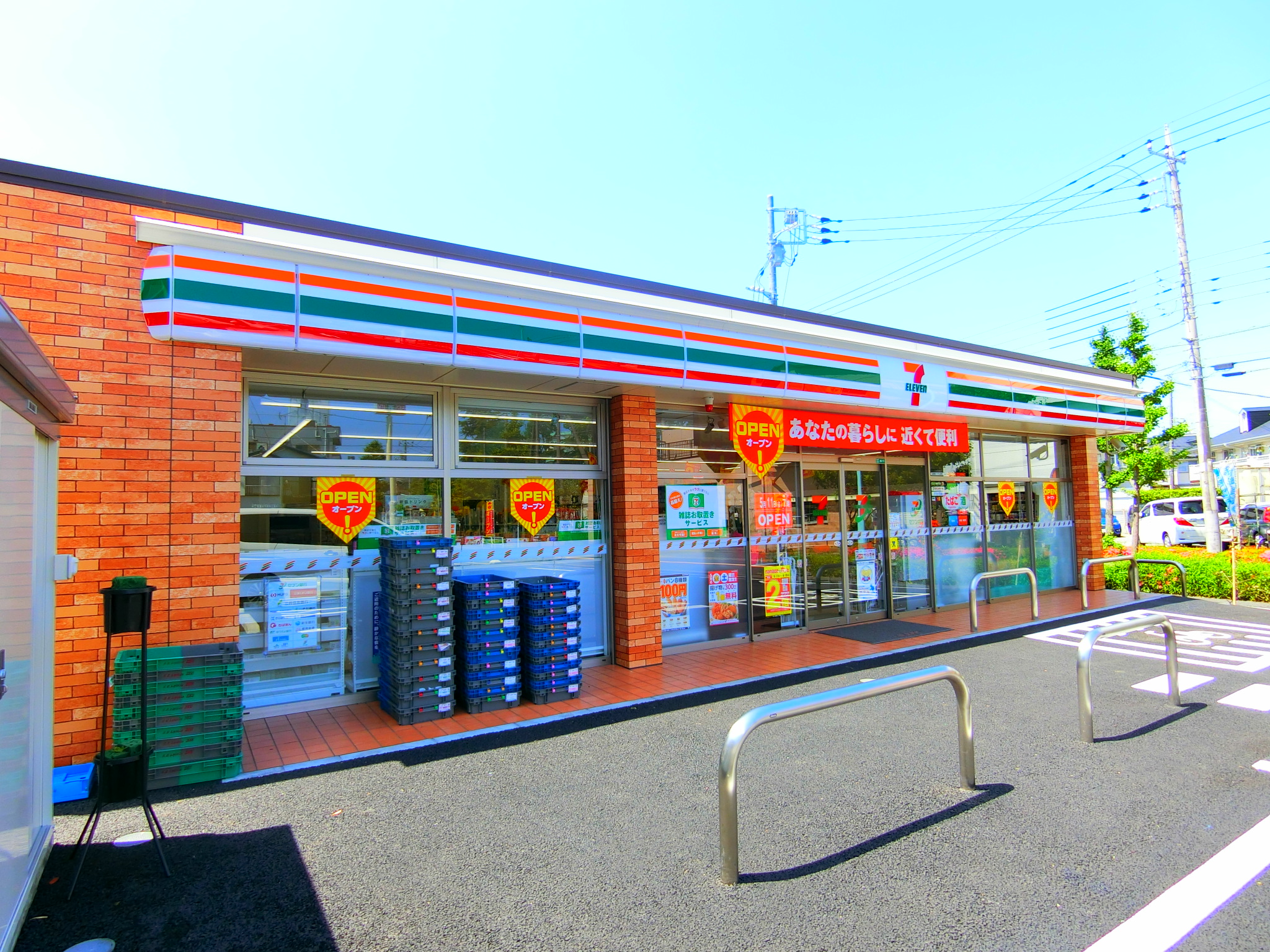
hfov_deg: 84.7
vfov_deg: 68.7
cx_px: 635
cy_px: 476
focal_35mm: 19
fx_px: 697
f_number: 2.7
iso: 80
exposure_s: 1/500
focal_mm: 4.06
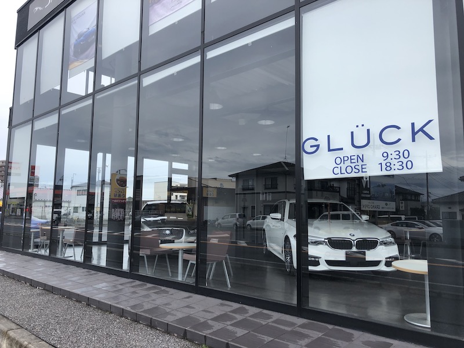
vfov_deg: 49.7
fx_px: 375
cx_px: 232
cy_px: 174
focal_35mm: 28
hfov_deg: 63.4
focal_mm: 4
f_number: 1.8
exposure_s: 1/1297
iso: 20
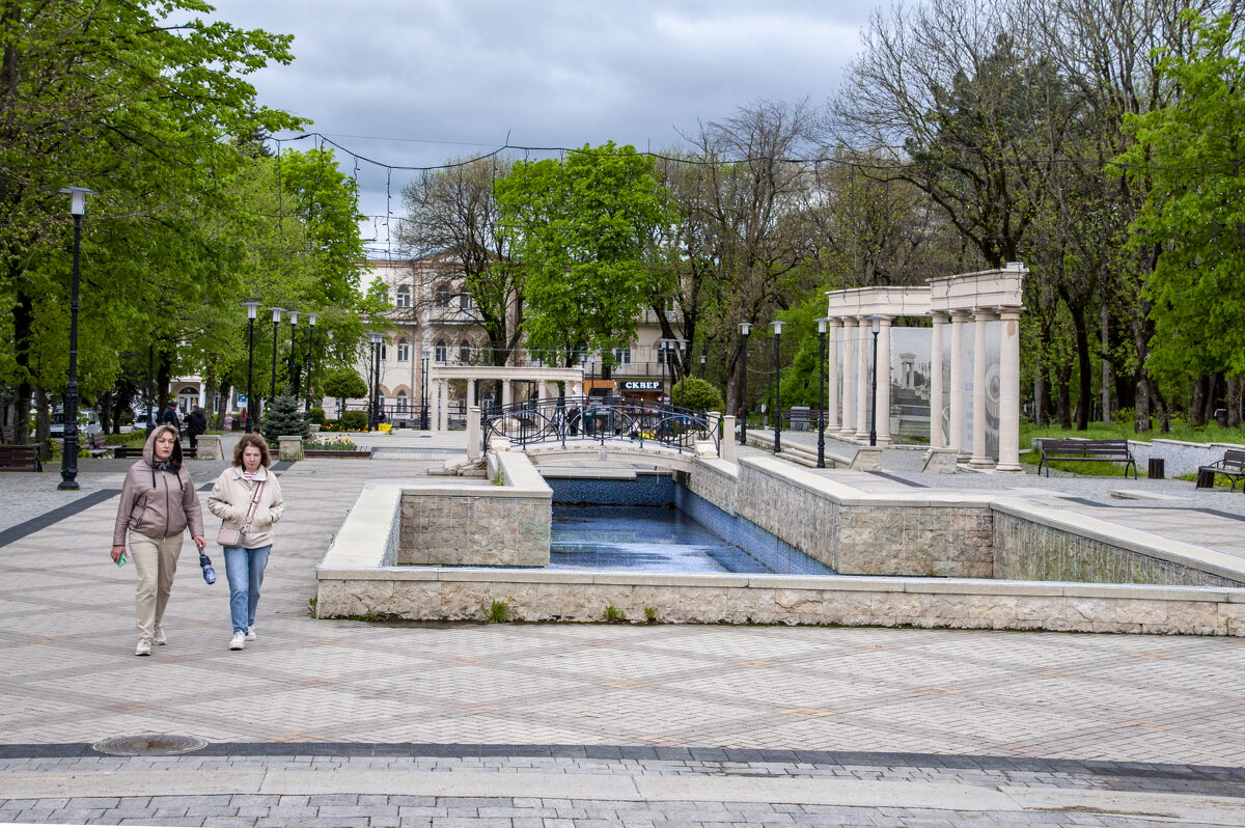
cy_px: 414
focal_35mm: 66
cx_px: 622
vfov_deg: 20.6
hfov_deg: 30.5
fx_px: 2281
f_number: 9
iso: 640
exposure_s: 1/320
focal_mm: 44
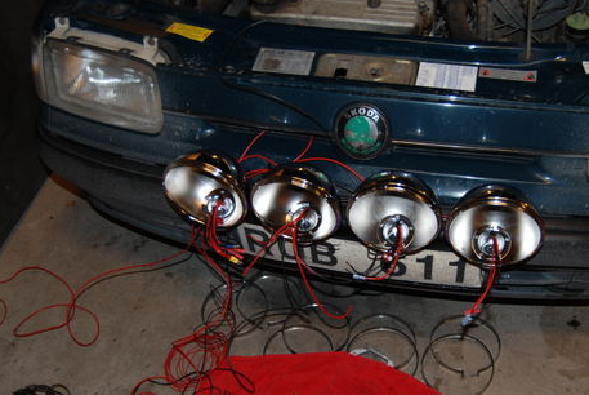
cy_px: 258
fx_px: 688
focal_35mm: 42
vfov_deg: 31.8
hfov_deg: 46.2
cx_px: 336
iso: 200
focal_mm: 20
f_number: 3.8
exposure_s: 1/60
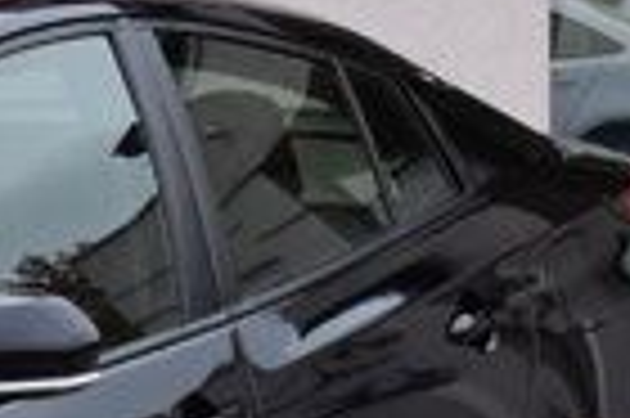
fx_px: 5366
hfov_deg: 6.5
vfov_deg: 4.5
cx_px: -585
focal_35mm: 307
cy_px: -40
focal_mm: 28
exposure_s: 1/100
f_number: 9
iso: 400
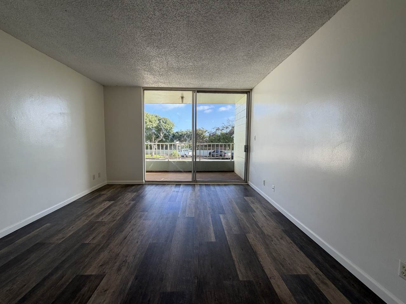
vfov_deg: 85.7
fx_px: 164
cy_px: 152
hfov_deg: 102.1
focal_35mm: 14
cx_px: 203
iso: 64
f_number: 2.2
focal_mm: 2.22
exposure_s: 1/183
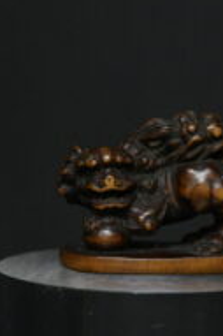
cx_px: 176
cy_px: 176
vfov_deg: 8.1
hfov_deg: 5.4
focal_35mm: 253
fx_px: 2355
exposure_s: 1/125
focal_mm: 105
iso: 4500
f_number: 10
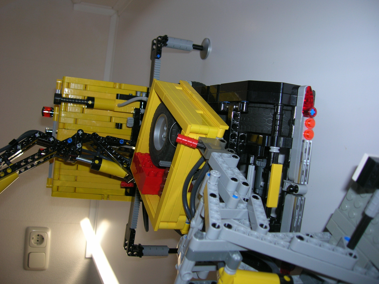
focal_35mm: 34
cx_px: 190
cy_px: 142
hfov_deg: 54.0
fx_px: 372
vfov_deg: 41.8
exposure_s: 1/60.1
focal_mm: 5.7
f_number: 2.9
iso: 50
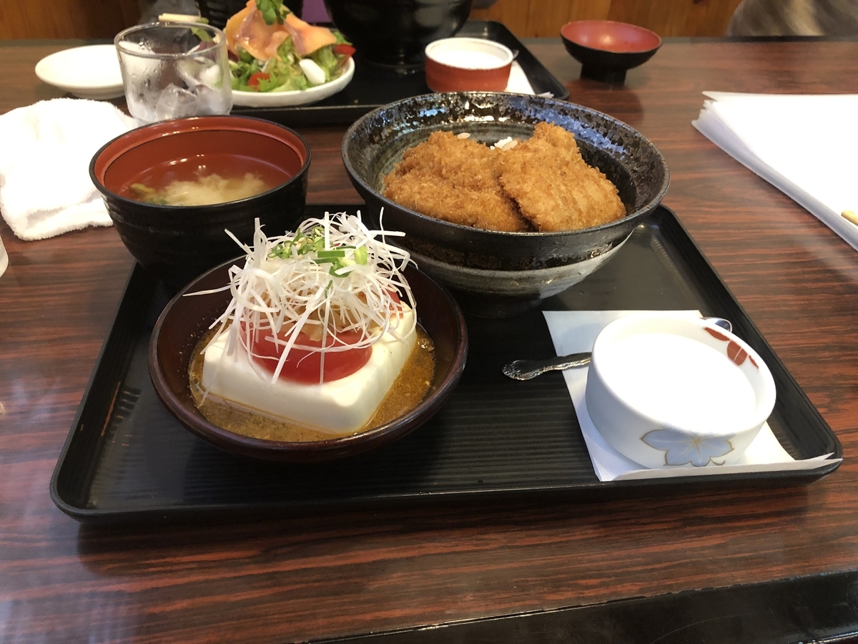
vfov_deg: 49.7
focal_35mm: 28
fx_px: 694
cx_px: 429
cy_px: 322
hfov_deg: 63.4
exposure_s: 1/6
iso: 100
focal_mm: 3.99
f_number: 1.8
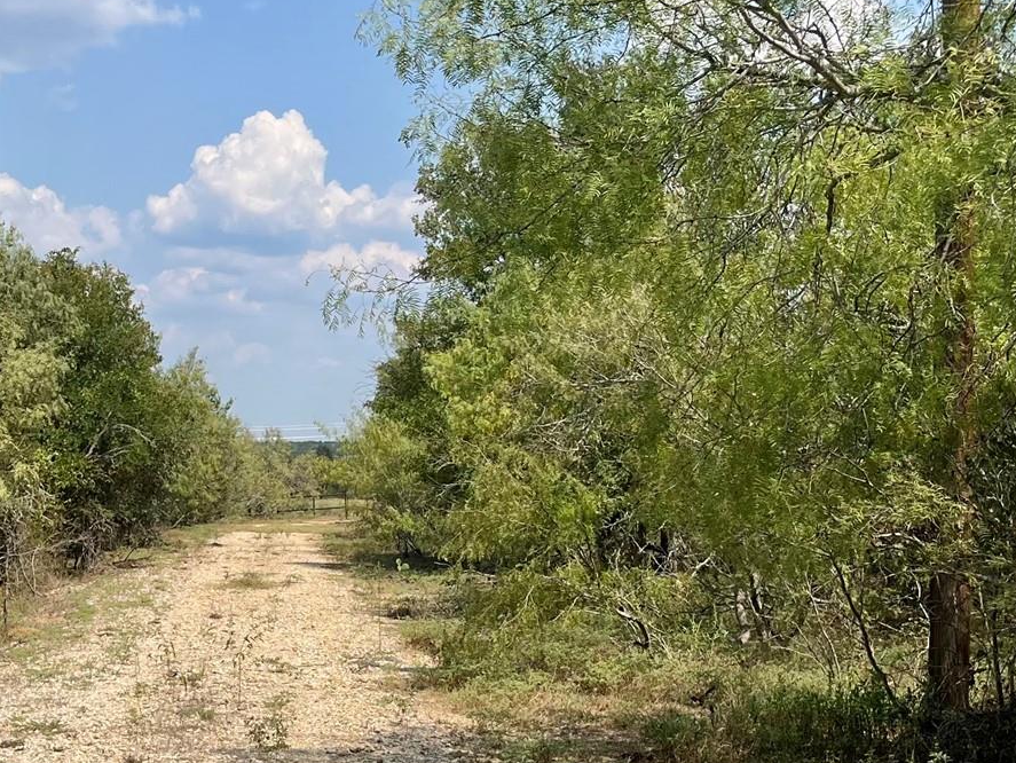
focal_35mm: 60
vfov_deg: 23.9
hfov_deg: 32.0
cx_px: 383
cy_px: 647
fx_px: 1762
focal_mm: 5.1
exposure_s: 1/4651
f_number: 1.6
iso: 50
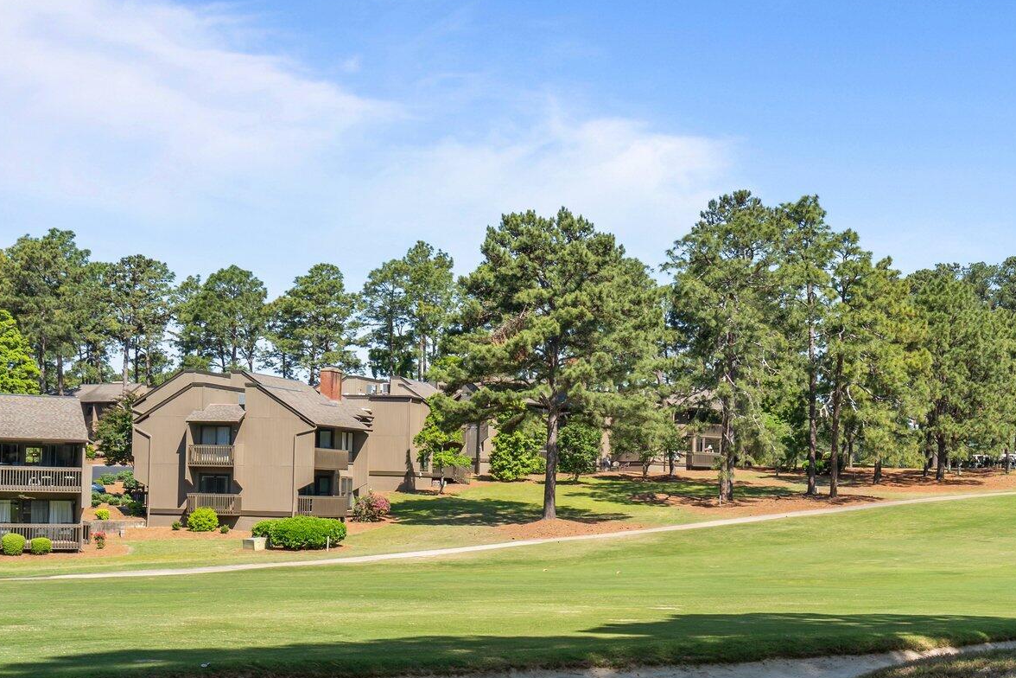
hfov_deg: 36.4
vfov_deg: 24.8
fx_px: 1524
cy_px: 499
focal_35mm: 54
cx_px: 695
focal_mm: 31
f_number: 8
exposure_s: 1/500
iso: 400
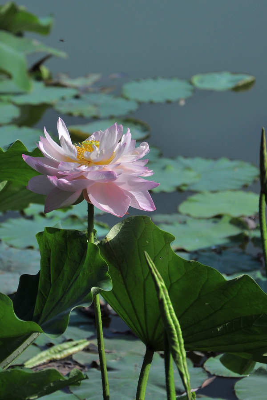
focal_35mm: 158
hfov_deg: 8.7
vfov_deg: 13.0
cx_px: 134
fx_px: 1752
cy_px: 200
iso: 200
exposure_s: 1/500
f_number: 5.6
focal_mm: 105
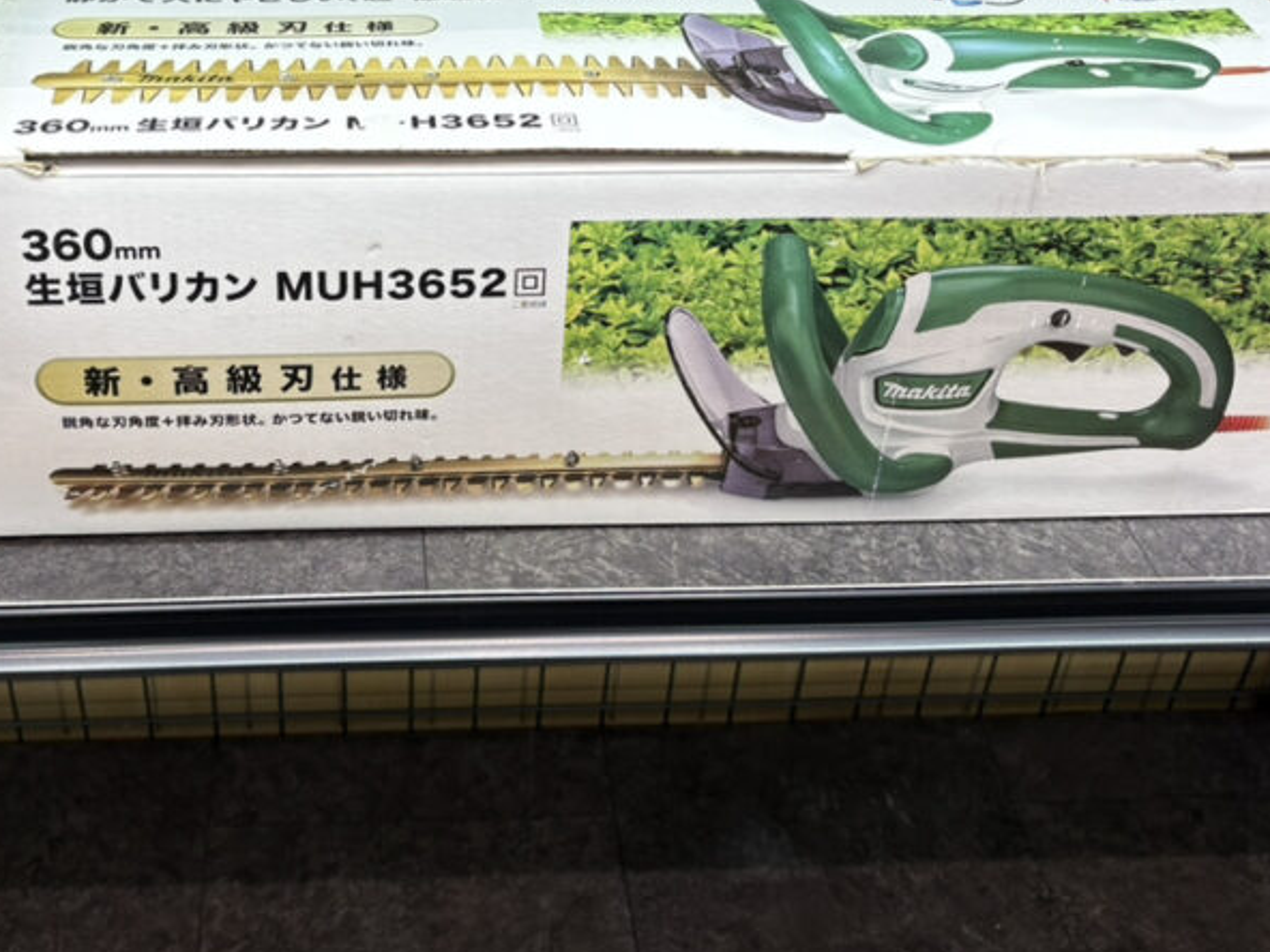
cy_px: 262
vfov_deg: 31.7
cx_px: 433
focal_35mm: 45
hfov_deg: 41.6
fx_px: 1651
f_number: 1.6
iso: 64
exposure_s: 1/122
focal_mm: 5.96
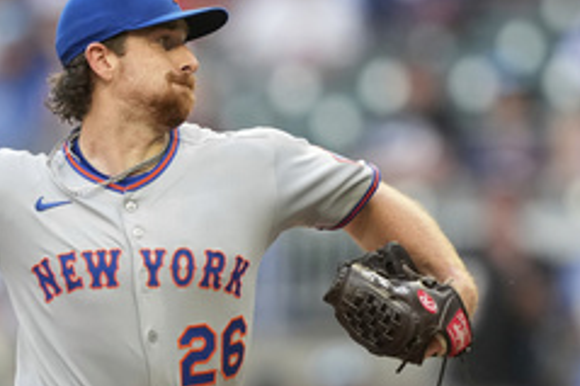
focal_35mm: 1287
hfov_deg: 1.6
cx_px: 90
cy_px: 215
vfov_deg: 1.1
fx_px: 20720
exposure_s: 1/2000
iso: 1600
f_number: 2.8
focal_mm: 400
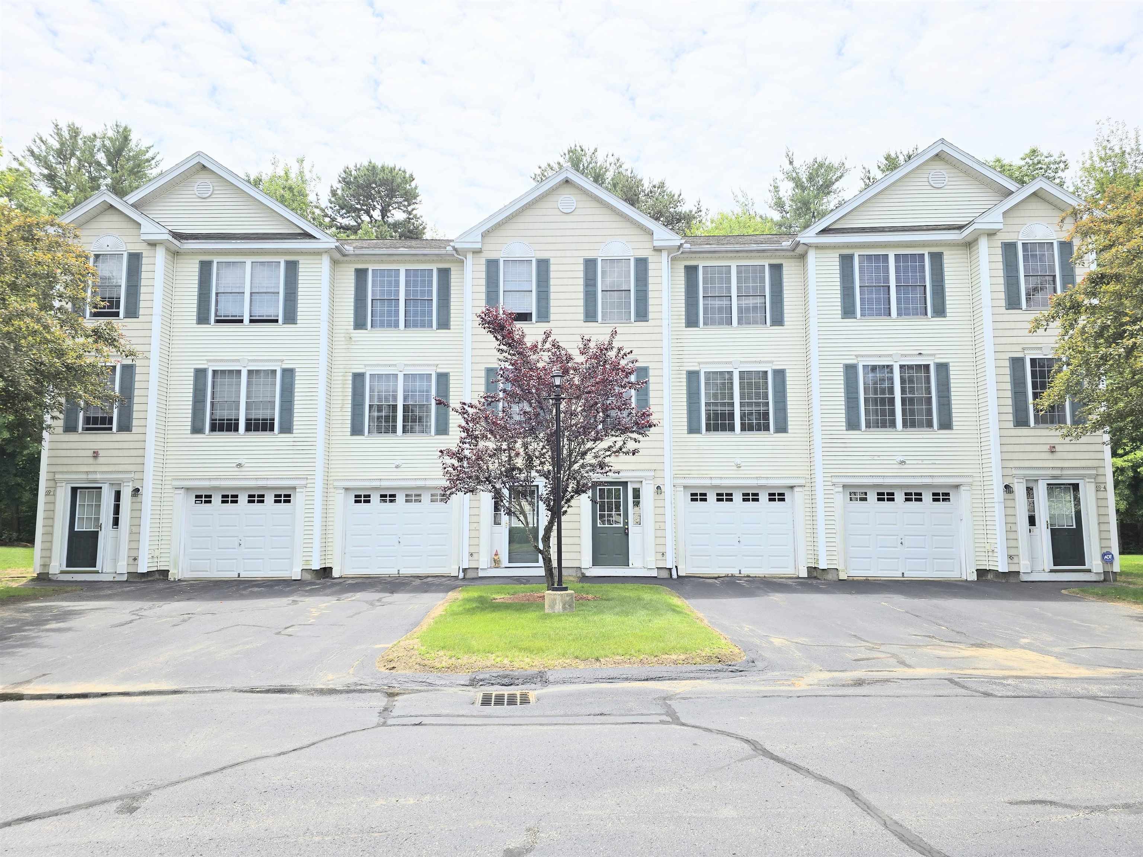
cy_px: 428
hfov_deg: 73.9
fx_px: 759
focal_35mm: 23
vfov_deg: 58.9
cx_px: 572
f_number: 1.7
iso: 12
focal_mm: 6.3
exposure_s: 1/1437
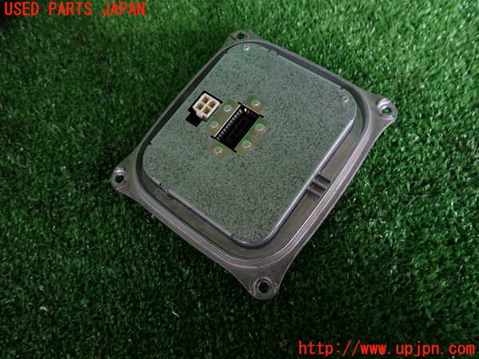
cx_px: 240
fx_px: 346
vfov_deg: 54.9
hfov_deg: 69.4
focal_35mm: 25
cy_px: 180
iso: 200
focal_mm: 4.5
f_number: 2
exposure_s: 1/60
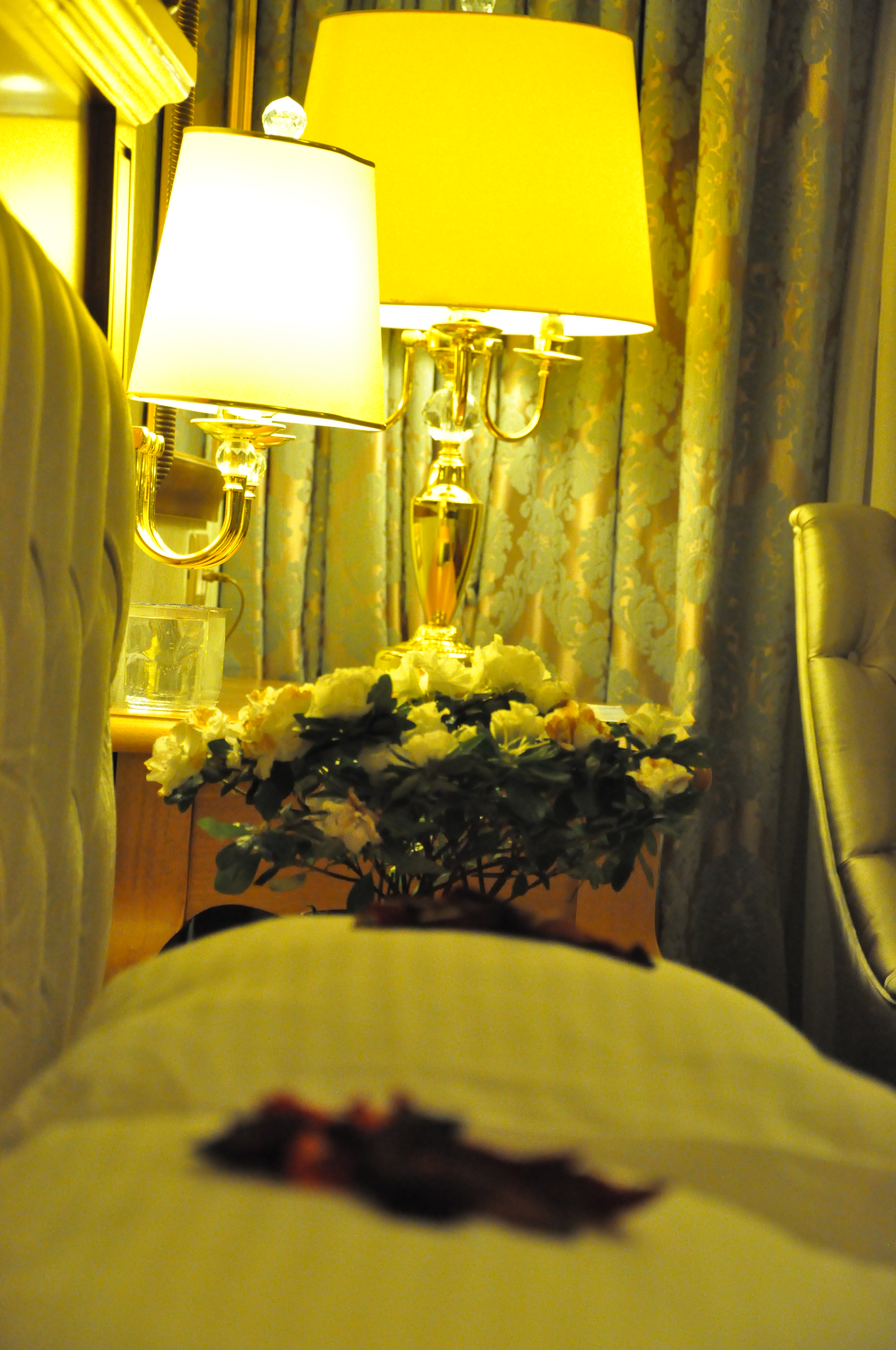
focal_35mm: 112
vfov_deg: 18.2
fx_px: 4211
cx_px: 448
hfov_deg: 12.1
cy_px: 675
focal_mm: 75
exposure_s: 1/50
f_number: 5.3
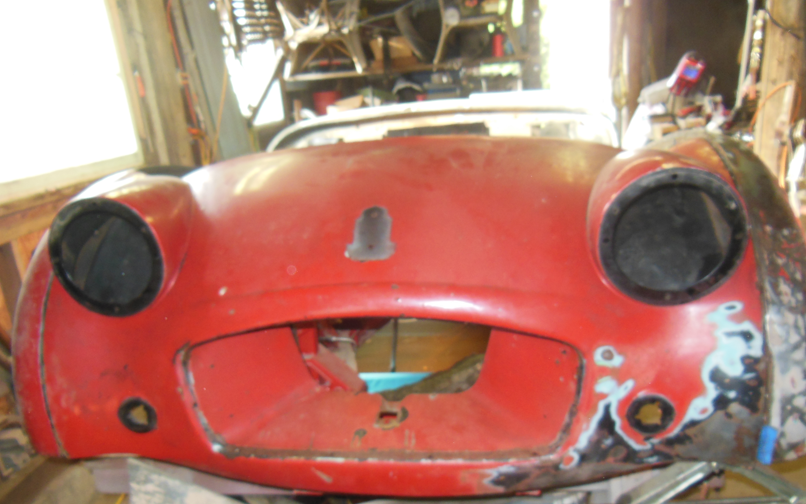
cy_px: 297
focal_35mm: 29
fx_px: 637
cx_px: 393
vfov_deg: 43.0
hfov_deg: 64.6
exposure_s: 1/25
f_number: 3.5
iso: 320
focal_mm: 4.5
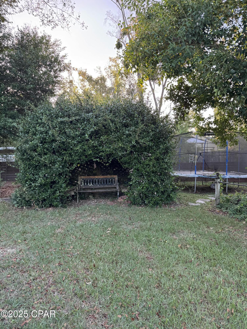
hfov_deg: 56.8
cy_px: 164
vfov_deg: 71.6
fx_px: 228
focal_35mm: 24
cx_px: 124
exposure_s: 1/171
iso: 80
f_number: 1.78
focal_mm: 6.76
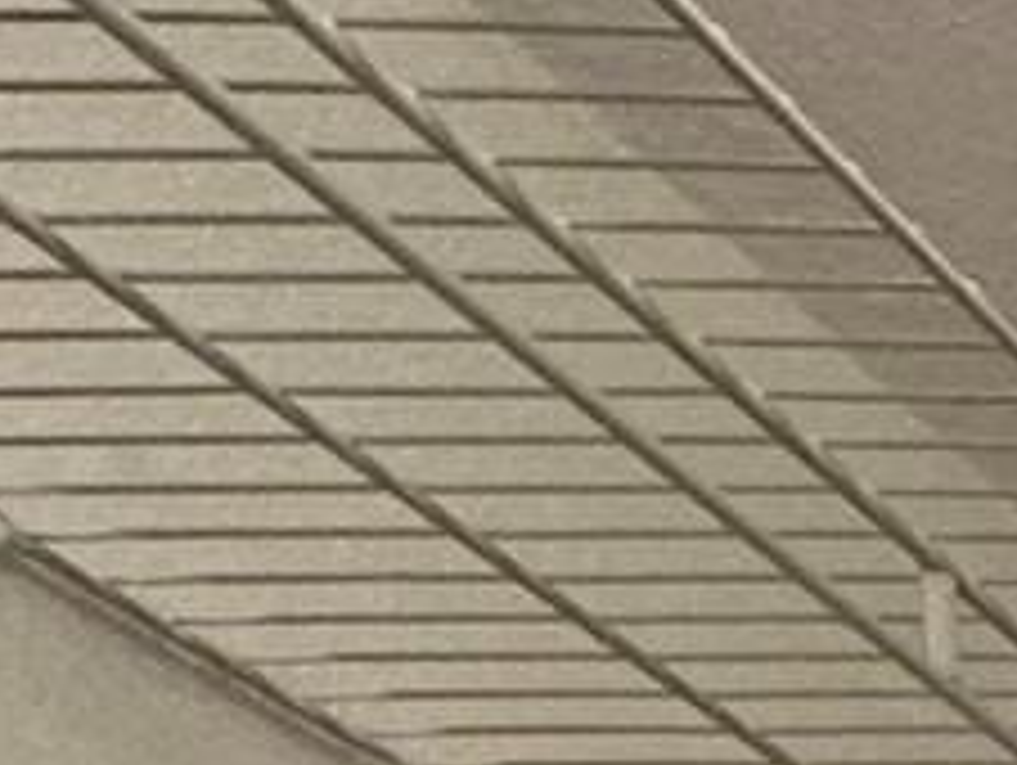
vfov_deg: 10.4
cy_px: 2326
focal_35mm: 99
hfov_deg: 11.3
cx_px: 3074
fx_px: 2912
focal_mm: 2.22
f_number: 2.2
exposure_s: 1/60
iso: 250
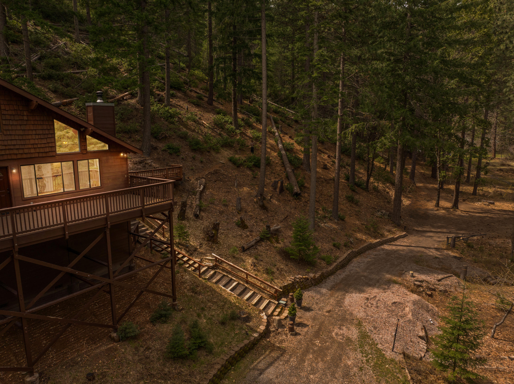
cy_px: 192
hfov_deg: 71.6
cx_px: 257
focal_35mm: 24
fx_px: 356
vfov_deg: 56.8
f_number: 2.8
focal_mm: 12.29
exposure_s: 1/100
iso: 130
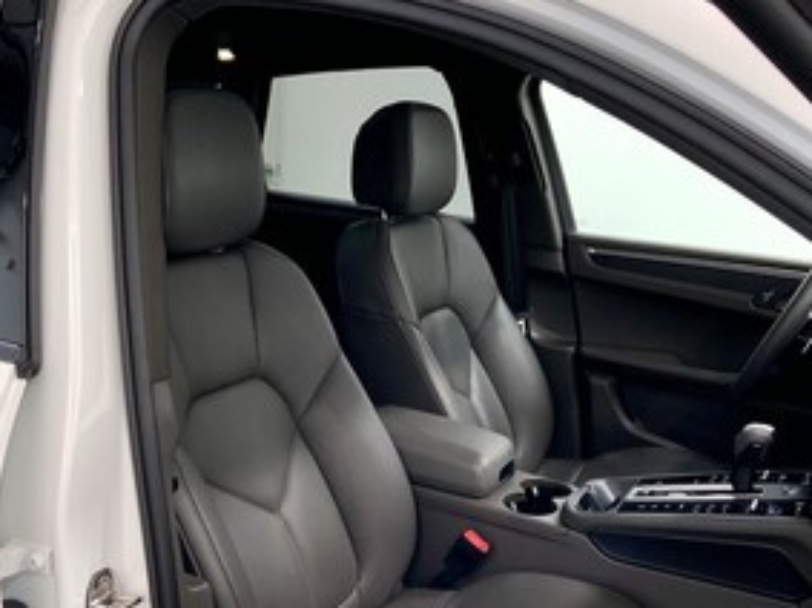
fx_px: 1008
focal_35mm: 43
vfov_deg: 33.3
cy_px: 403
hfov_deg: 43.9
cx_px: 407
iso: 50
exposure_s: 1/122
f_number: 1.8
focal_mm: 3
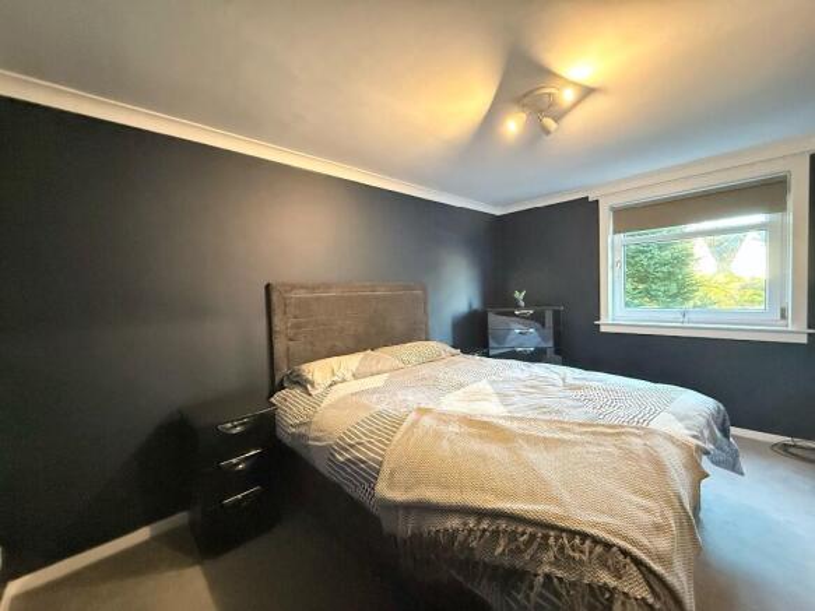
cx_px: 408
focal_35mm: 14
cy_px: 306
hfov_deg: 102.1
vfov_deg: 85.7
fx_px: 330
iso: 1250
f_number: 2.2
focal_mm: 2.22
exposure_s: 1/50
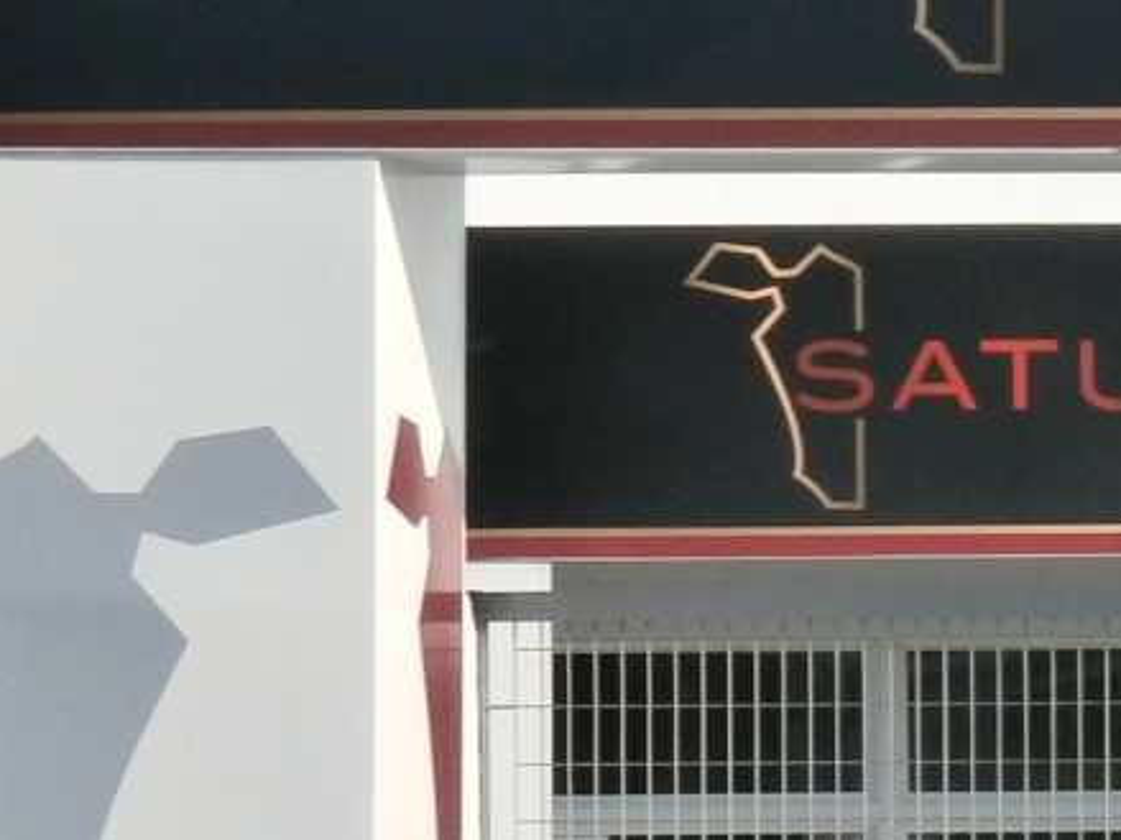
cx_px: 1588
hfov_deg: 3.9
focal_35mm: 512
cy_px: 692
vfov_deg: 2.9
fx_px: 16576
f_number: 5.1
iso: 100
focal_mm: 20.86
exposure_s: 1/320
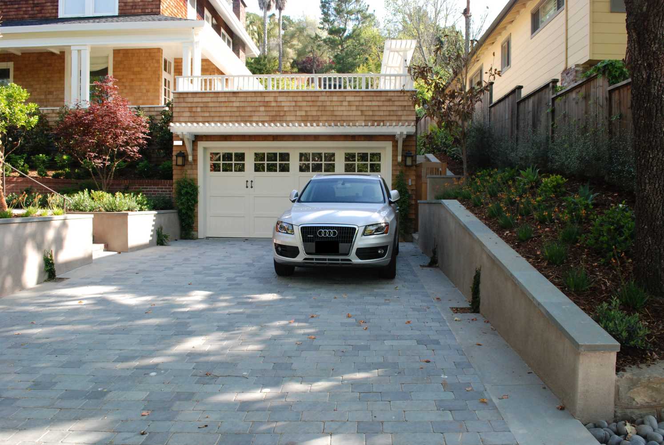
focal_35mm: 27
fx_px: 499
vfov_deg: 48.0
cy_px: 222
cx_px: 332
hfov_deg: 67.3
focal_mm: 18
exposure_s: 1/250
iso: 800
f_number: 8
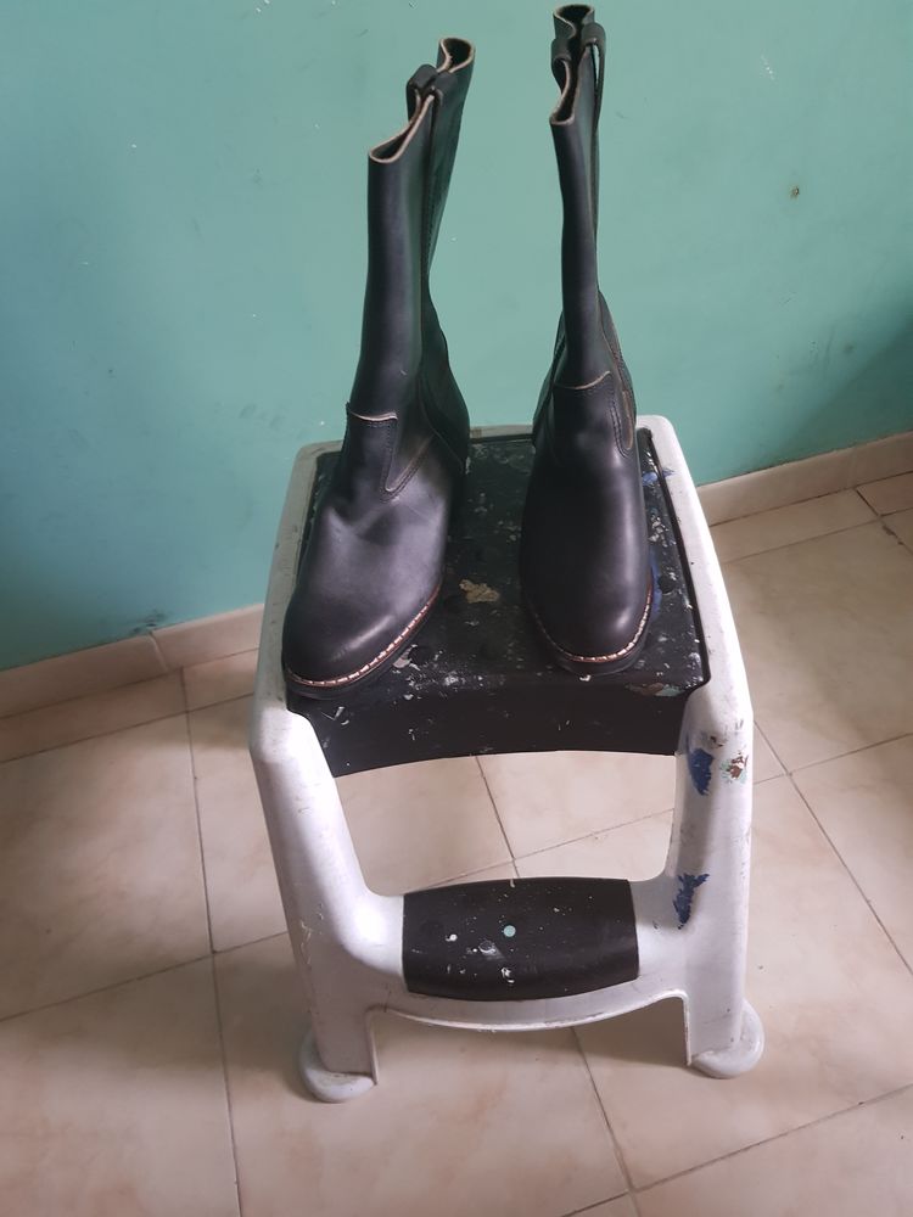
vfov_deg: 67.3
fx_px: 914
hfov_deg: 53.1
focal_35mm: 26
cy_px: 608
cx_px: 456
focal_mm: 4.2
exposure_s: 1/10
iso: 250
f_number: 1.7
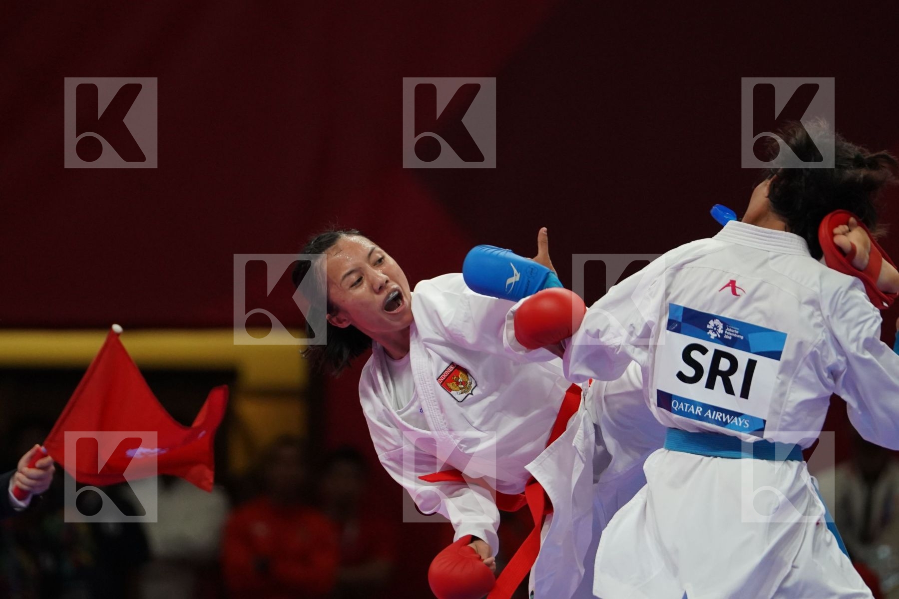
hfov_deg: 5.0
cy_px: 300
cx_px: 450
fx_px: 10338
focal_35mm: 414
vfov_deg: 3.3
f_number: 4
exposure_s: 1/1000
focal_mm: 276
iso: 2500
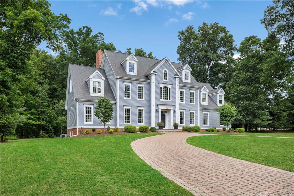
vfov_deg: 53.1
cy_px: 98
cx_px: 147
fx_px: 196
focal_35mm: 24
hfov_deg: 73.8
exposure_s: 1/100
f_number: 8
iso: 100
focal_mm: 24
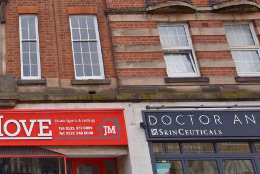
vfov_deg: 29.1
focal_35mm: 45
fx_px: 326
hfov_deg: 37.4
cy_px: 34
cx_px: -16
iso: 200
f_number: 8
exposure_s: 1/250
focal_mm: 13
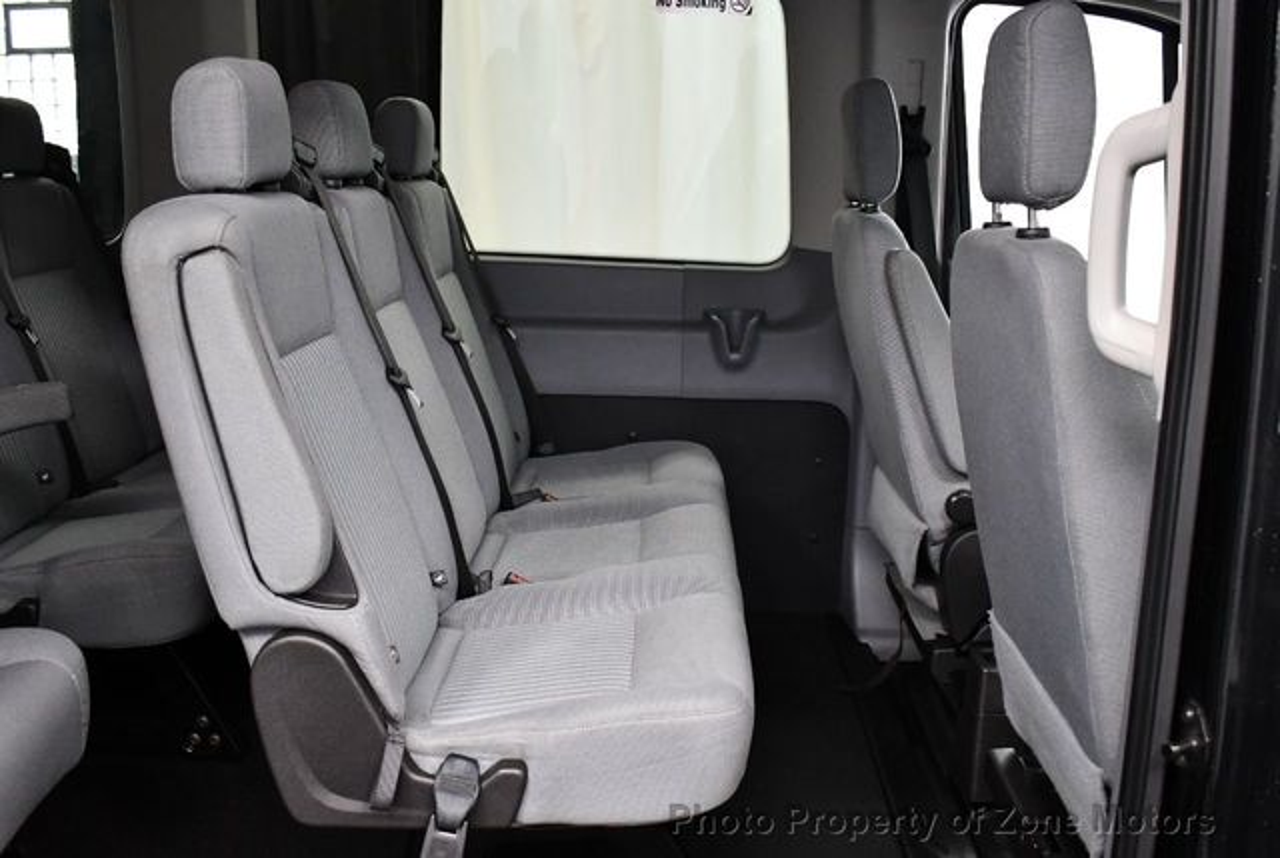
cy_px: 429
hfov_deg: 53.1
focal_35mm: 36
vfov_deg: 37.0
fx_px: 1282
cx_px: 640
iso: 2800
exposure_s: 1/125
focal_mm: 18
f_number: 3.5
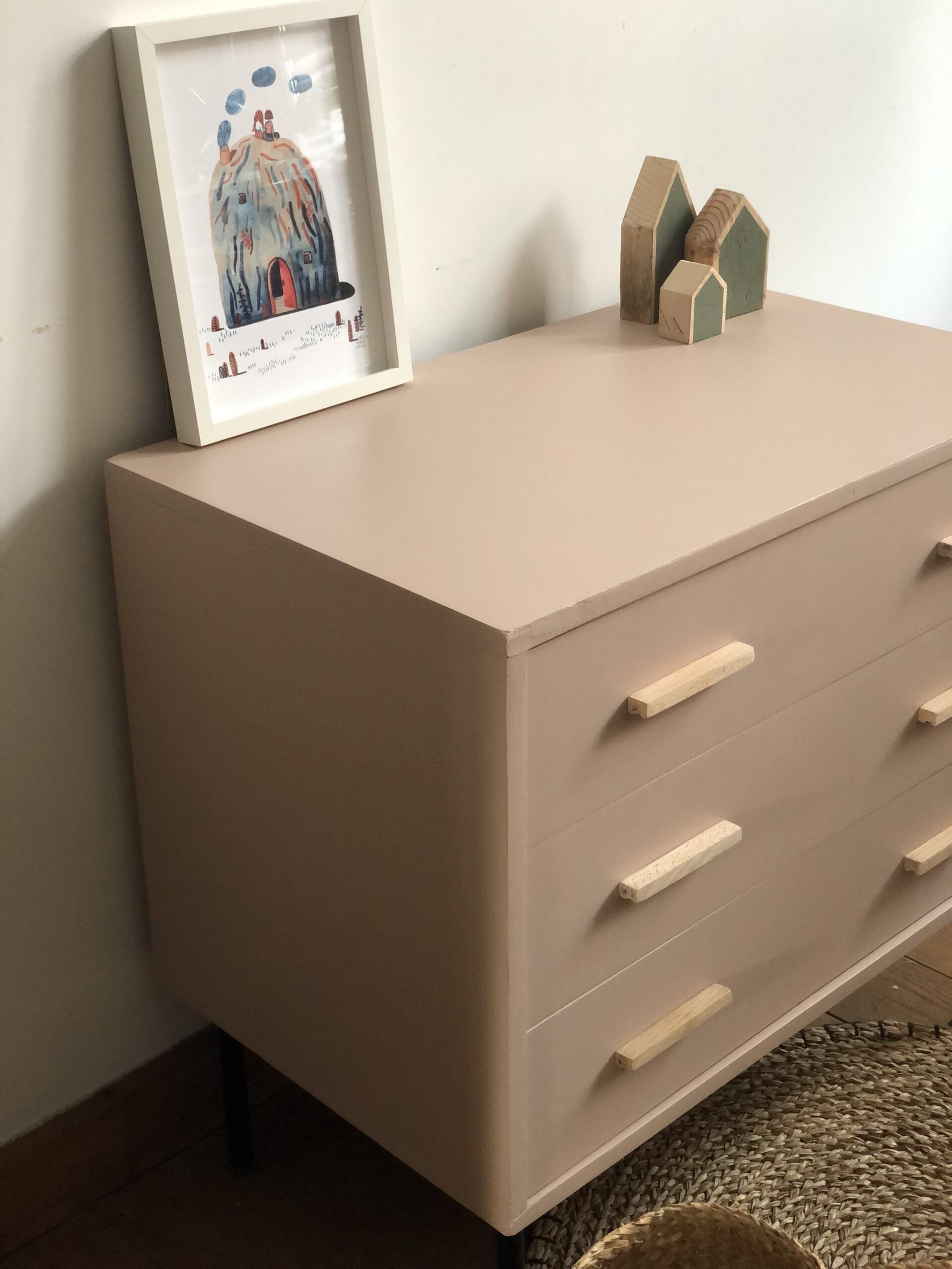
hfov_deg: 28.0
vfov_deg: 36.8
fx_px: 1907
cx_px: 476
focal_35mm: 52
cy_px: 634
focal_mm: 6
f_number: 2.4
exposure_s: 1/24
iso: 125
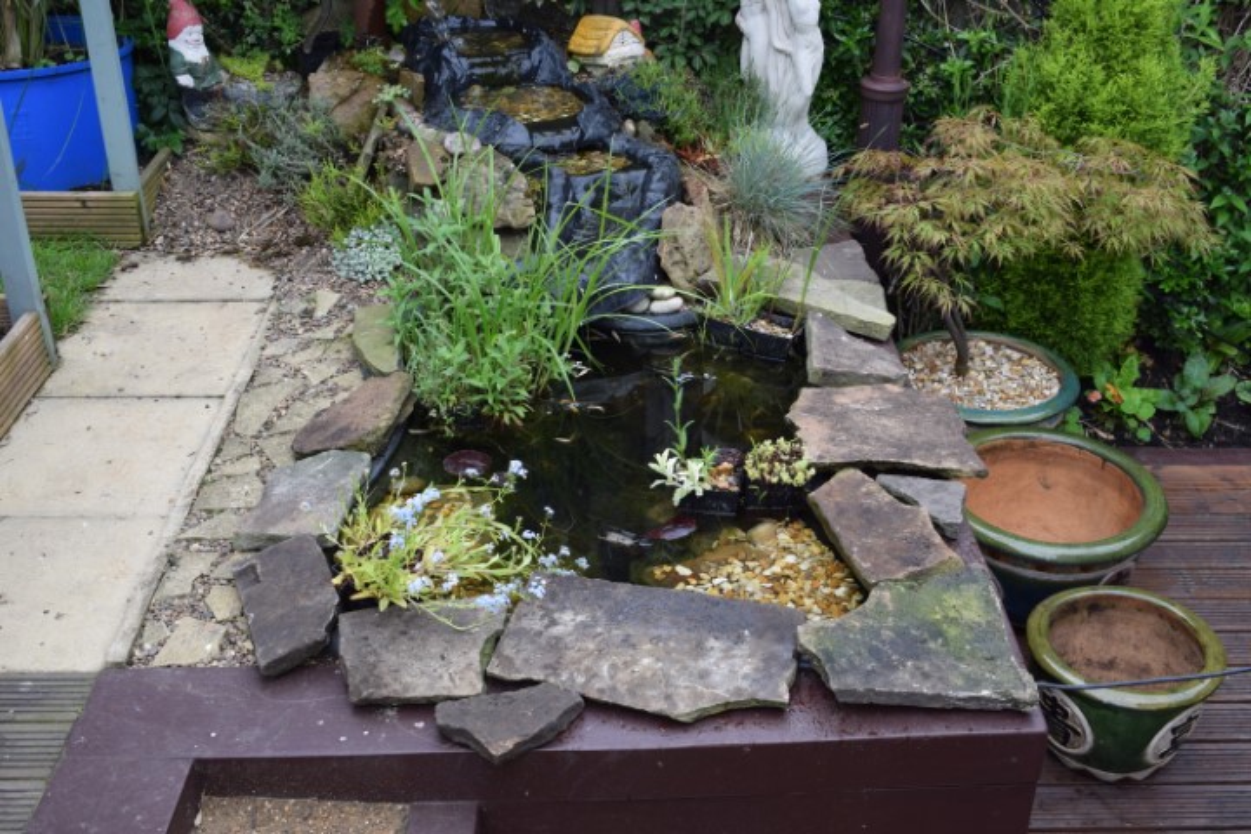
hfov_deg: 47.9
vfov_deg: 33.0
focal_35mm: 40
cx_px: 626
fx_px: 1407
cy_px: 417
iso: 400
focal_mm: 27
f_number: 5.6
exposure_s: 1/125
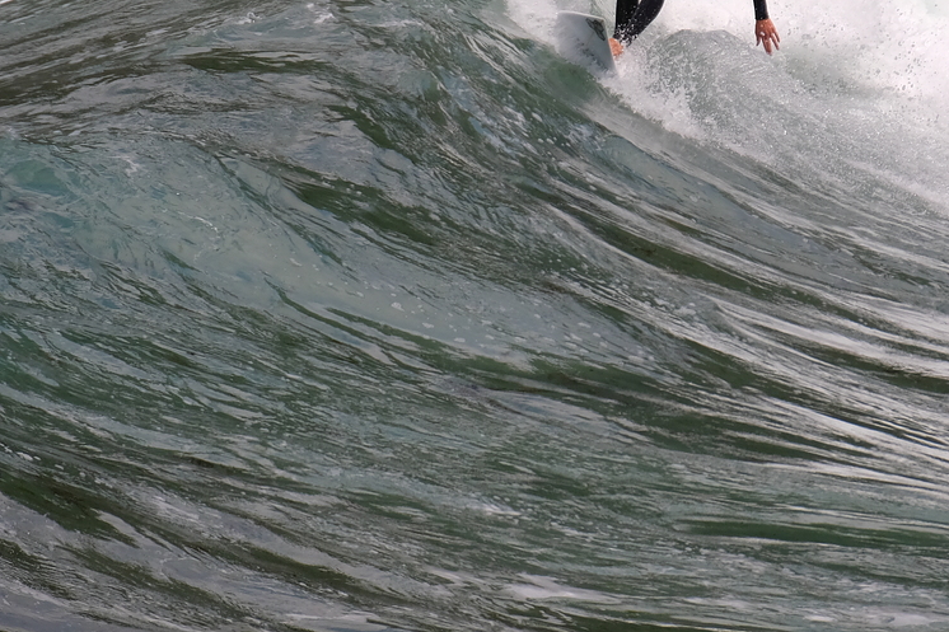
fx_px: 33917
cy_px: 242
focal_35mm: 1287
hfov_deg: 1.6
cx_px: 639
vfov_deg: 1.1
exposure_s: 1/2000
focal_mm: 400
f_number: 6.3
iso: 320
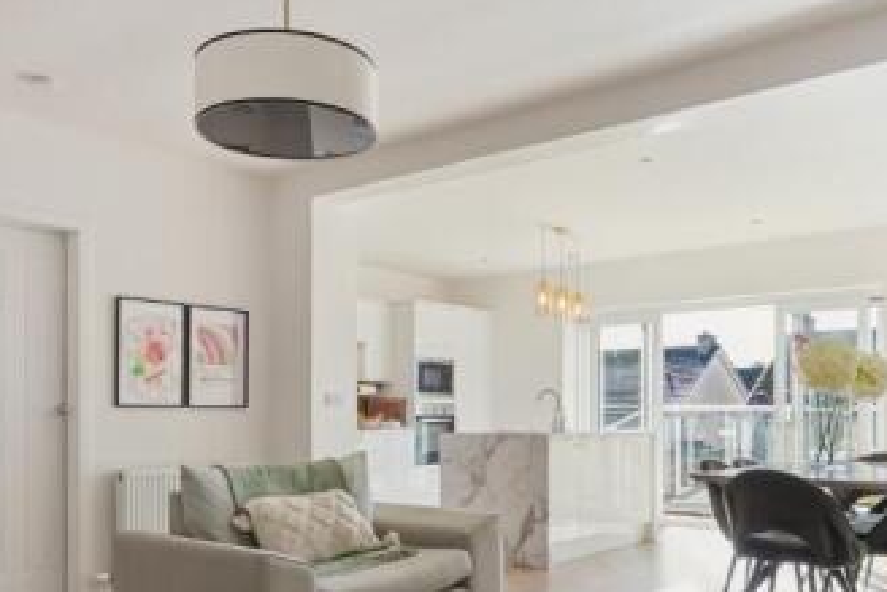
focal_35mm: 33
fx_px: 813
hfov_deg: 57.2
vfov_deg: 39.4
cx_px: 442
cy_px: 407
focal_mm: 11
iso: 800
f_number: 10
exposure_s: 1/100
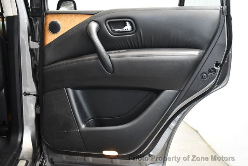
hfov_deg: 53.1
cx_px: 124
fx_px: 248
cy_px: 83
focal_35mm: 36
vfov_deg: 36.9
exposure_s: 1/60
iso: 4000
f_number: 3.5
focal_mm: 18
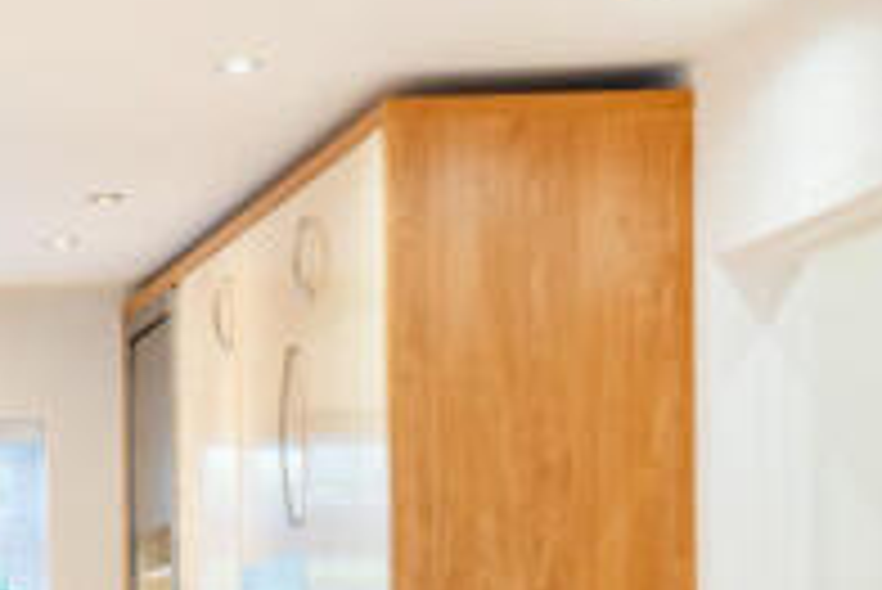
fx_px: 2869
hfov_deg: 15.9
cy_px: 732
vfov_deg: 11.5
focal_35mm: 117
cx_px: -479
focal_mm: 35
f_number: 11
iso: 250
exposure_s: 1/2.5
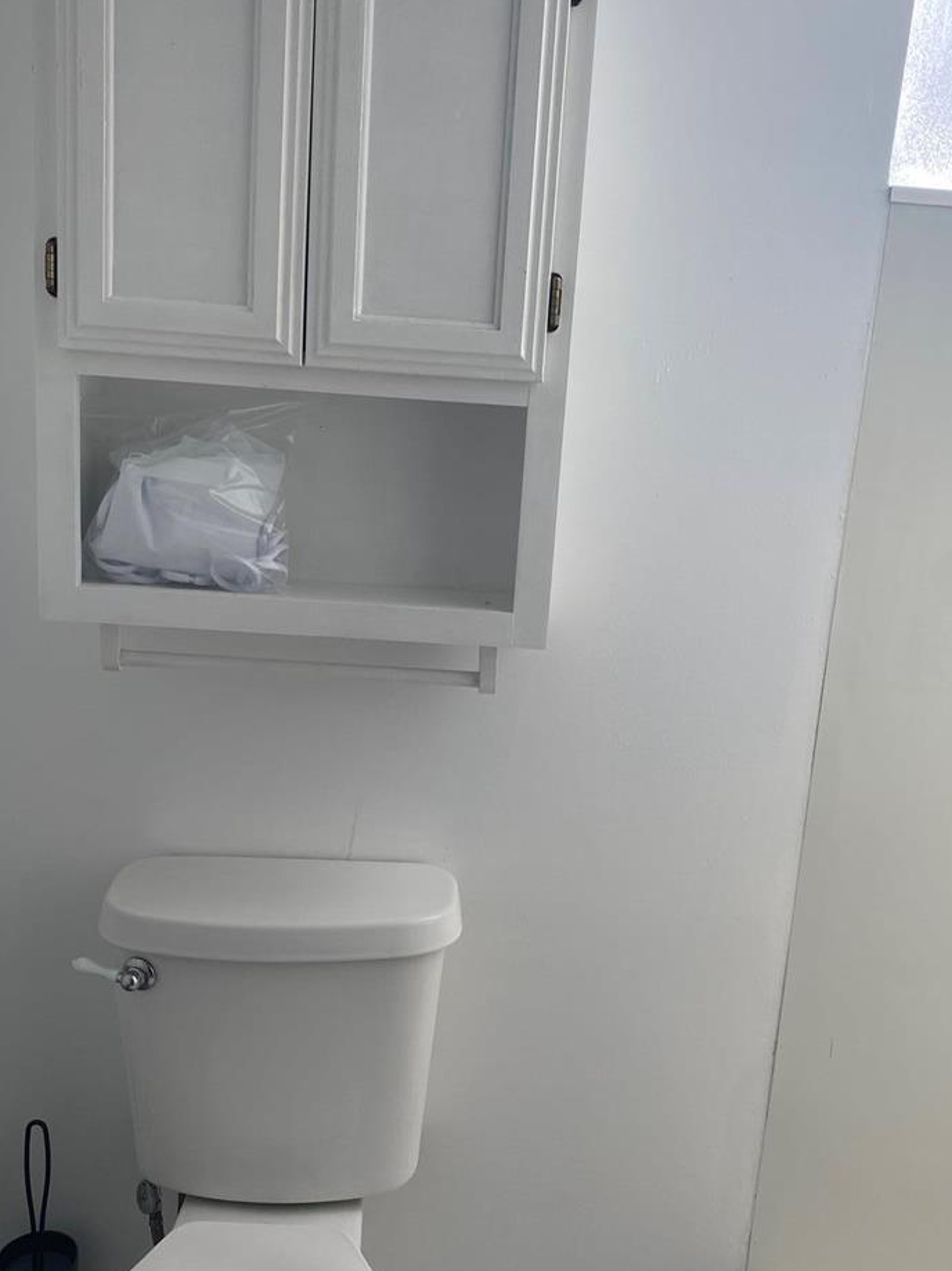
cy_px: 648
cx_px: 477
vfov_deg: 54.0
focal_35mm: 34
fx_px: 1247
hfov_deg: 41.8
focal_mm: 4.25
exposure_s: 1/311
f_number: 1.8
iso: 32
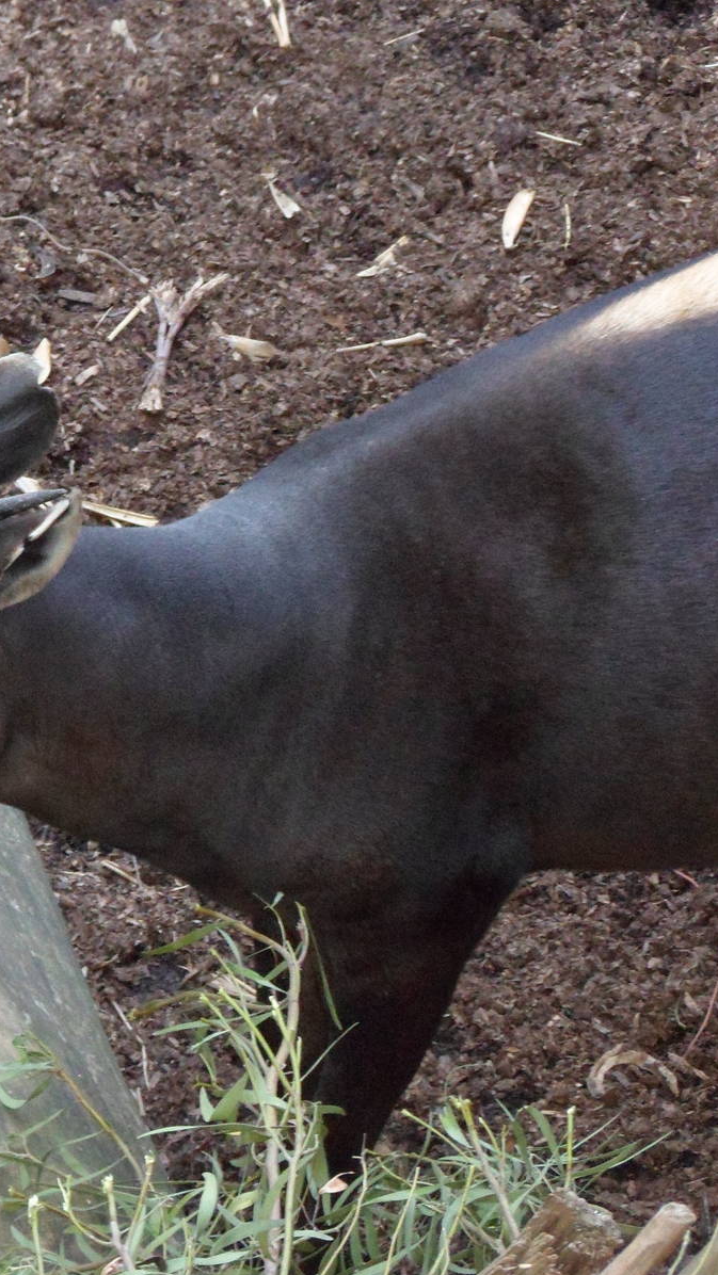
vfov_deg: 14.1
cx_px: 99
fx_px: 5177
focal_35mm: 153
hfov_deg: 7.9
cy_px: 639
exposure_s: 1/45
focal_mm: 17.7
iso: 480
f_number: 5.3
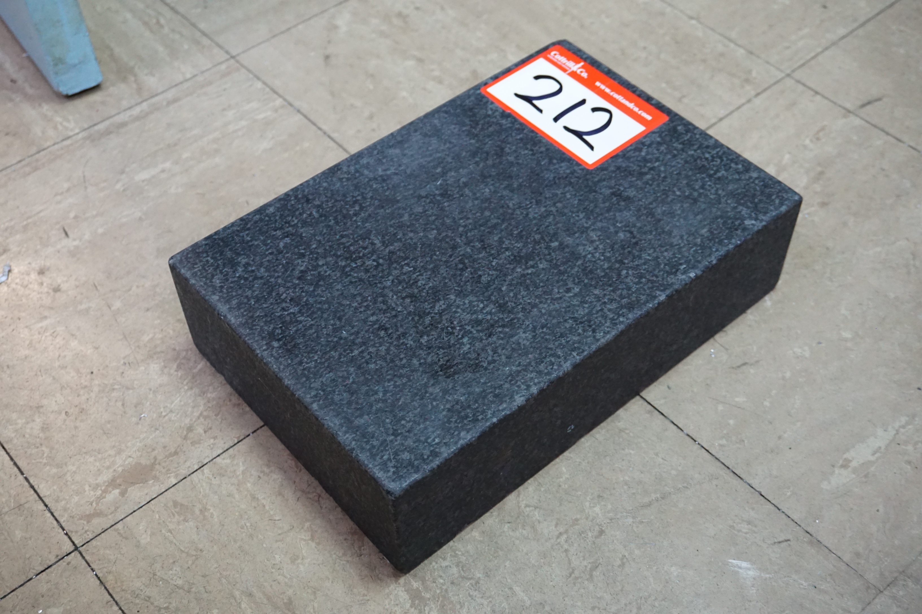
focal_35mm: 42
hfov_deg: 46.4
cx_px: 461
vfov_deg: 31.9
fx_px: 1075
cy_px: 307
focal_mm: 28
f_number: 4.5
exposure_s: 1/125
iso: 3200
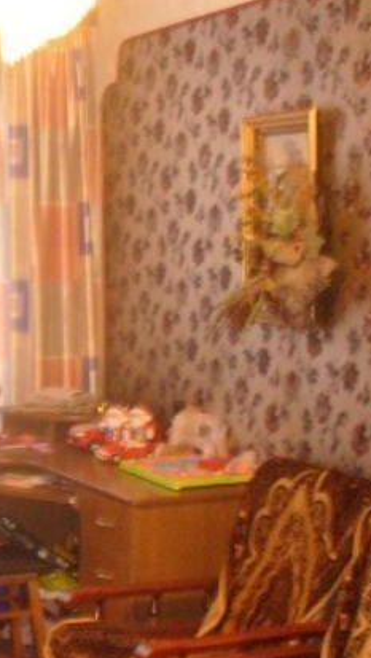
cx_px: 0
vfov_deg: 27.0
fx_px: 1361
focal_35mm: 78
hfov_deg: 15.2
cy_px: 448
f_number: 2.8
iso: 200
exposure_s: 1/8
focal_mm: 6.1
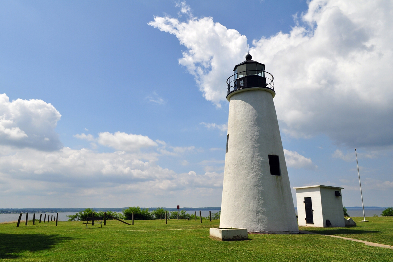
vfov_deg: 47.9
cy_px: 131
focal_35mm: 27
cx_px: 196
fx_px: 295
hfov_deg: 67.4
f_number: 11
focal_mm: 18
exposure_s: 1/500
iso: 200
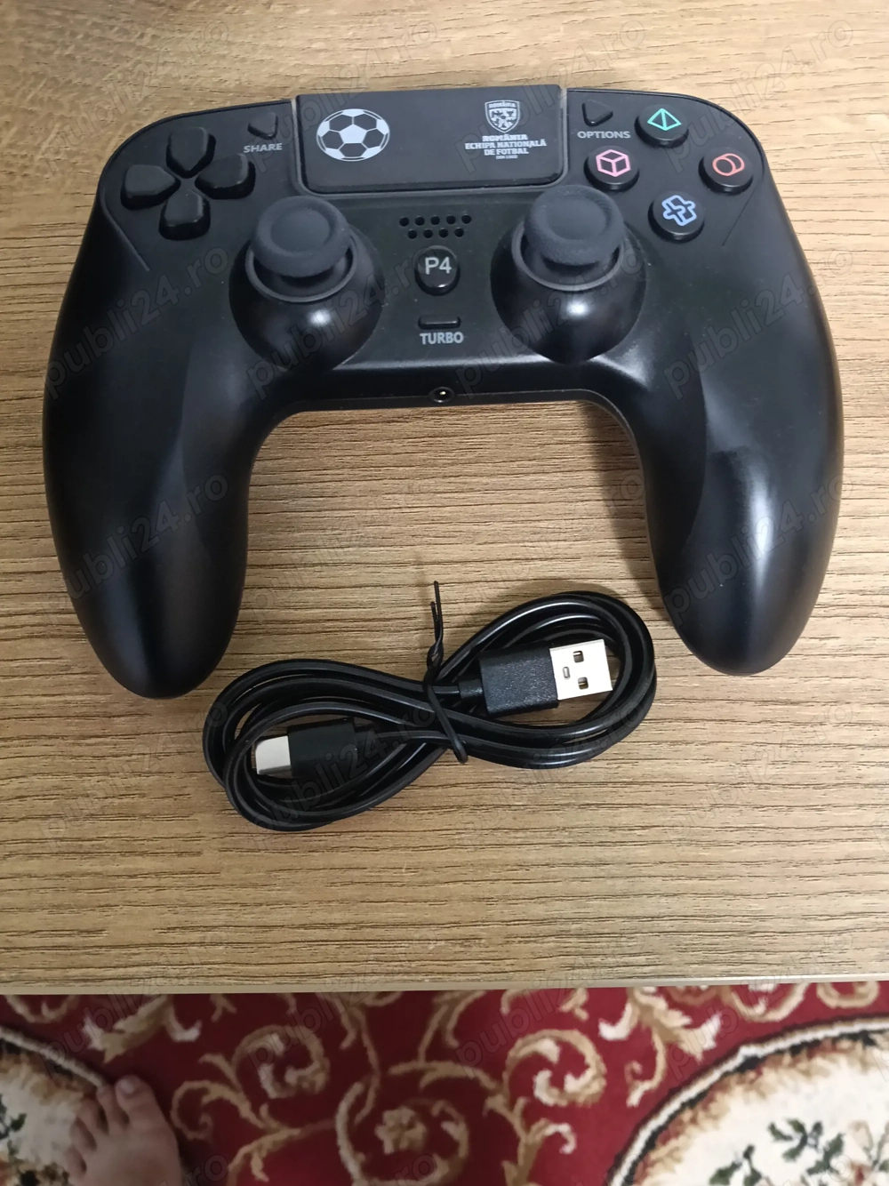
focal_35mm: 27
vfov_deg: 65.3
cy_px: 593
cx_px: 444
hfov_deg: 51.3
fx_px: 925
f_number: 1.8
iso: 1250
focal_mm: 3.98
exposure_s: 1/20
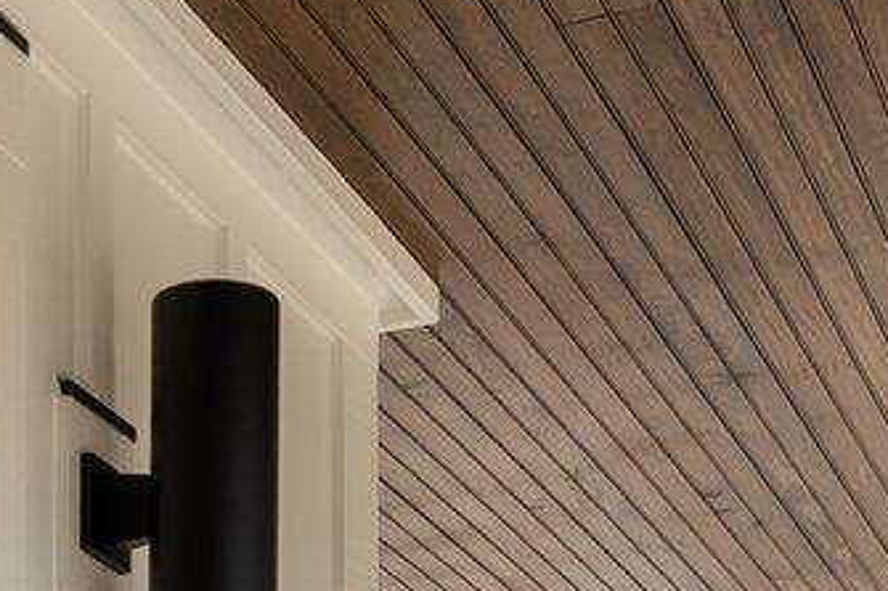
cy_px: 1326
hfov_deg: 19.4
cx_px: 178
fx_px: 2564
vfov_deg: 11.4
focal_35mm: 104
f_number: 6.3
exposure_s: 1/250
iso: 125
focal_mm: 17
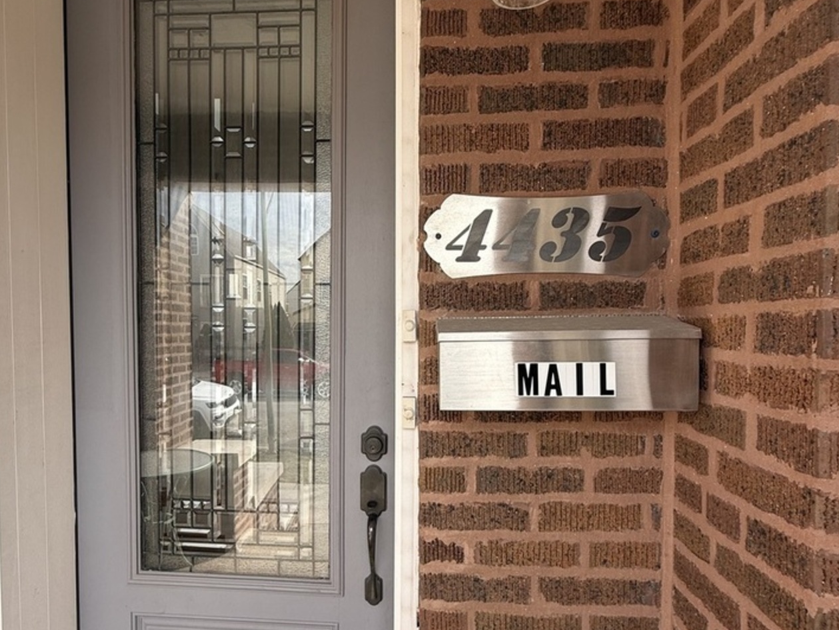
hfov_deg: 94.2
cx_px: 378
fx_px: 388
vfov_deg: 77.8
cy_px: 351
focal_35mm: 16
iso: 50
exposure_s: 1/290
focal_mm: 2.22
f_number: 2.2
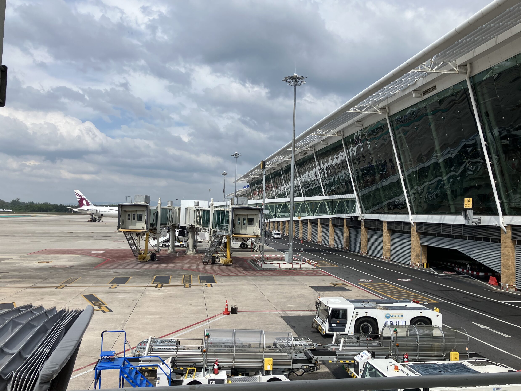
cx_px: 269
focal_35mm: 29
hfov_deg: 61.6
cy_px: 191
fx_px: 436
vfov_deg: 48.2
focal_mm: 3.99
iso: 32
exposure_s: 1/2208
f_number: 1.8
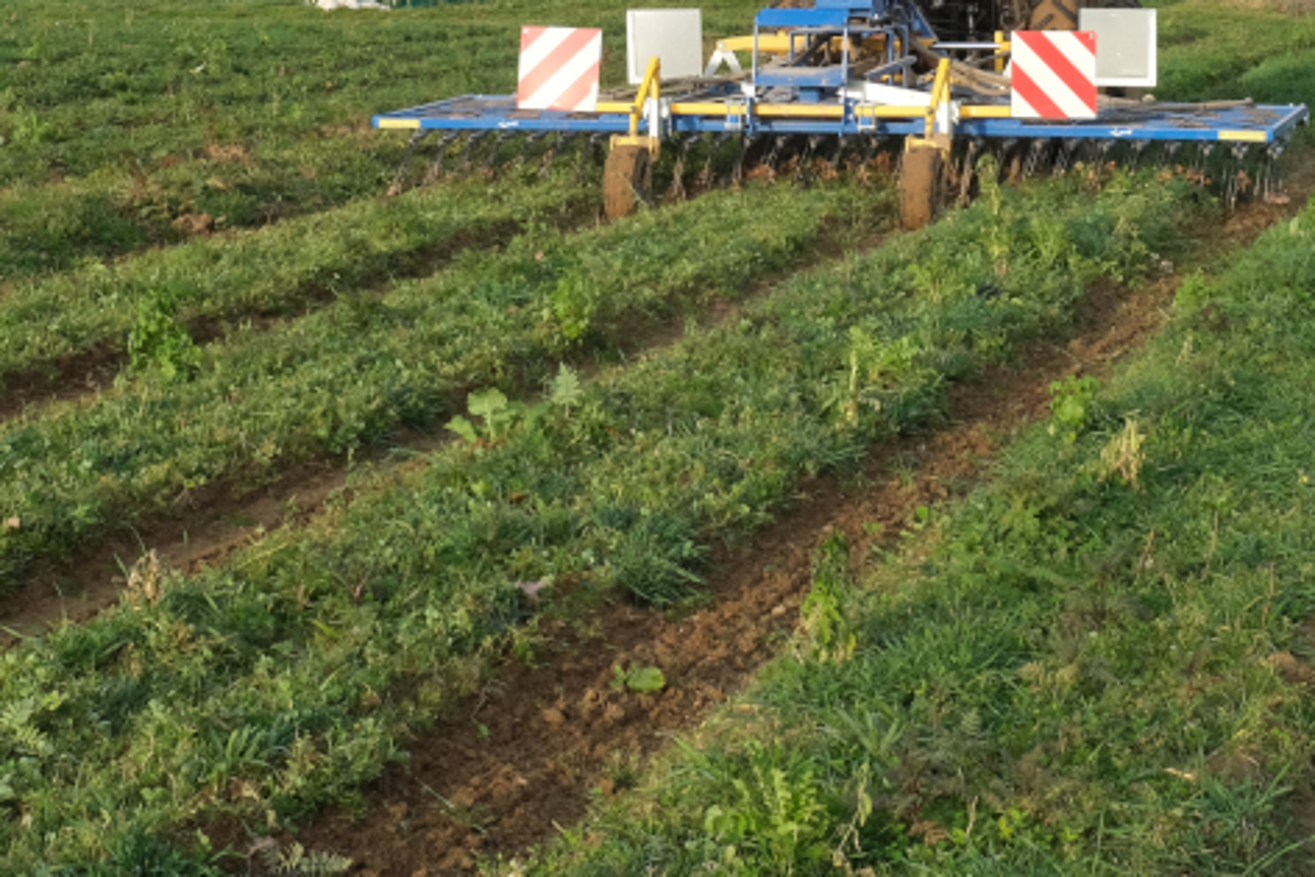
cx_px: 671
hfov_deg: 22.9
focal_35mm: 89
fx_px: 3252
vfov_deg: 15.3
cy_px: 217
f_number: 11
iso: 800
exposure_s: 1/250
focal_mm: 23.3
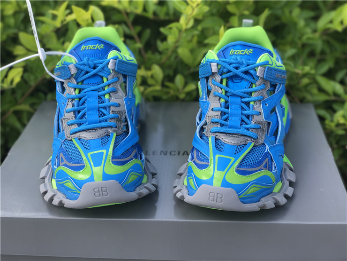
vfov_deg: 28.0
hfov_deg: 36.8
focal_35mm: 52
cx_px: 174
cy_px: 130
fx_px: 521
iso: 16
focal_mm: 6
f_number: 2.4
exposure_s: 1/255
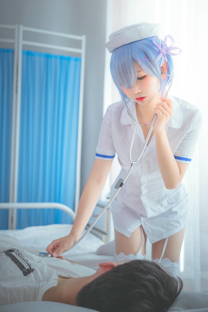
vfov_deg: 39.6
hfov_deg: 27.0
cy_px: 156
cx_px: 104
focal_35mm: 50
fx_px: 433
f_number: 2.8
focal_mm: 50
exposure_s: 1/60
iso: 100
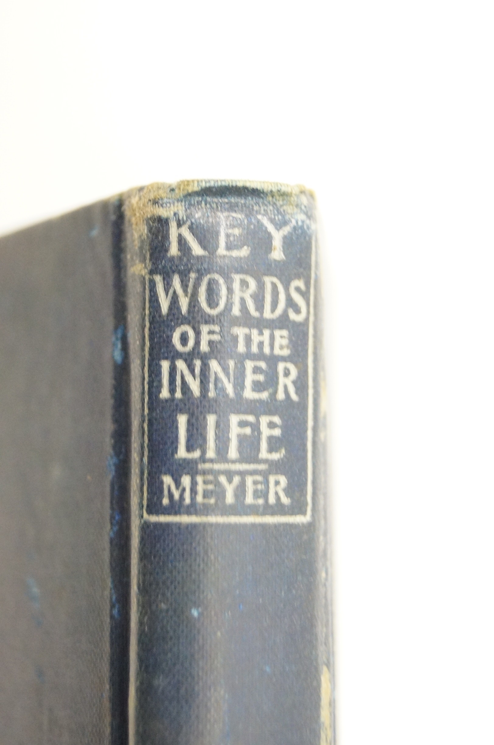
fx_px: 1549
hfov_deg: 18.1
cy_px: 372
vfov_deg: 27.0
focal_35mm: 75
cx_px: 247
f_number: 5.6
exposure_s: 1/25
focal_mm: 50
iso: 3200
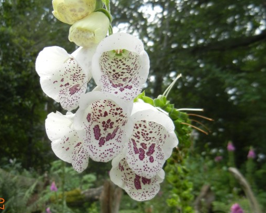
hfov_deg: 41.9
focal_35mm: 44
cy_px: 121
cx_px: 118
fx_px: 346
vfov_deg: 34.1
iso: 160
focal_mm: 5.4
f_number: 3.5
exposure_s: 1/478
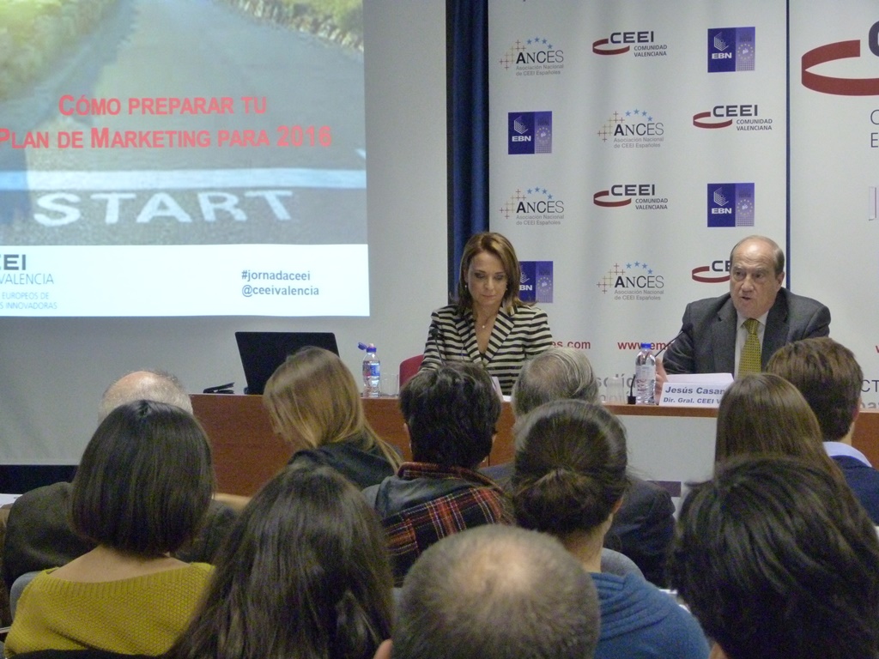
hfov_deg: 19.1
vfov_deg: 14.4
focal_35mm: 103
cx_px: 440
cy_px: 330
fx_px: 2615
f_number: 3.5
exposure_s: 1/25
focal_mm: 18.6
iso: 800
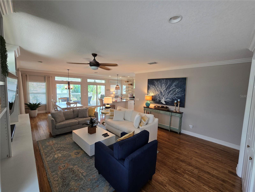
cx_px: 128
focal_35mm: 13
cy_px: 96
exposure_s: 1/60
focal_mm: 2.2
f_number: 2.2
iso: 125
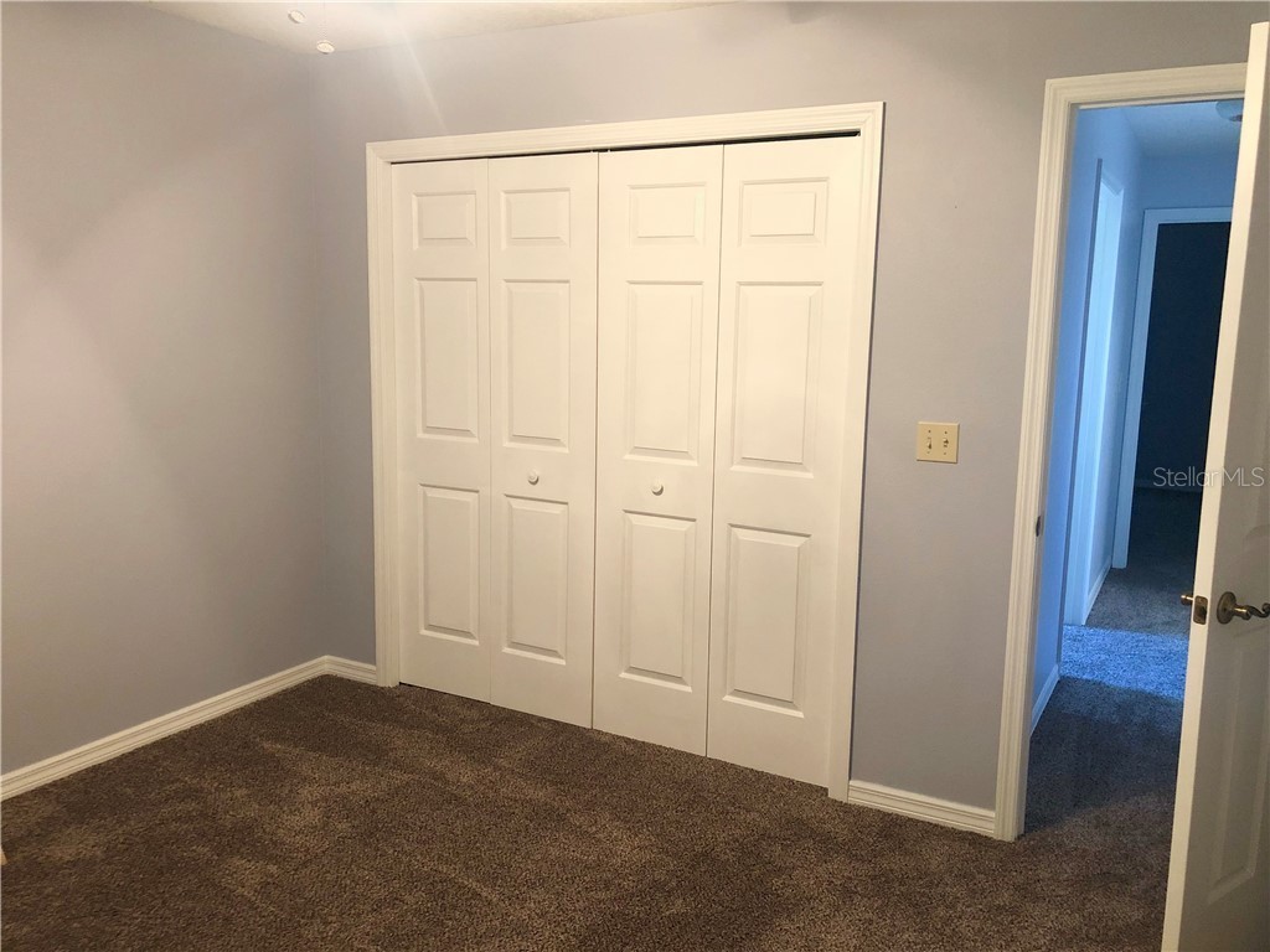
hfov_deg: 63.4
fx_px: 1027
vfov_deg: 49.7
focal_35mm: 28
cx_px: 635
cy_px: 476
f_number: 1.8
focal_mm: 3.99
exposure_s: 1/15
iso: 80
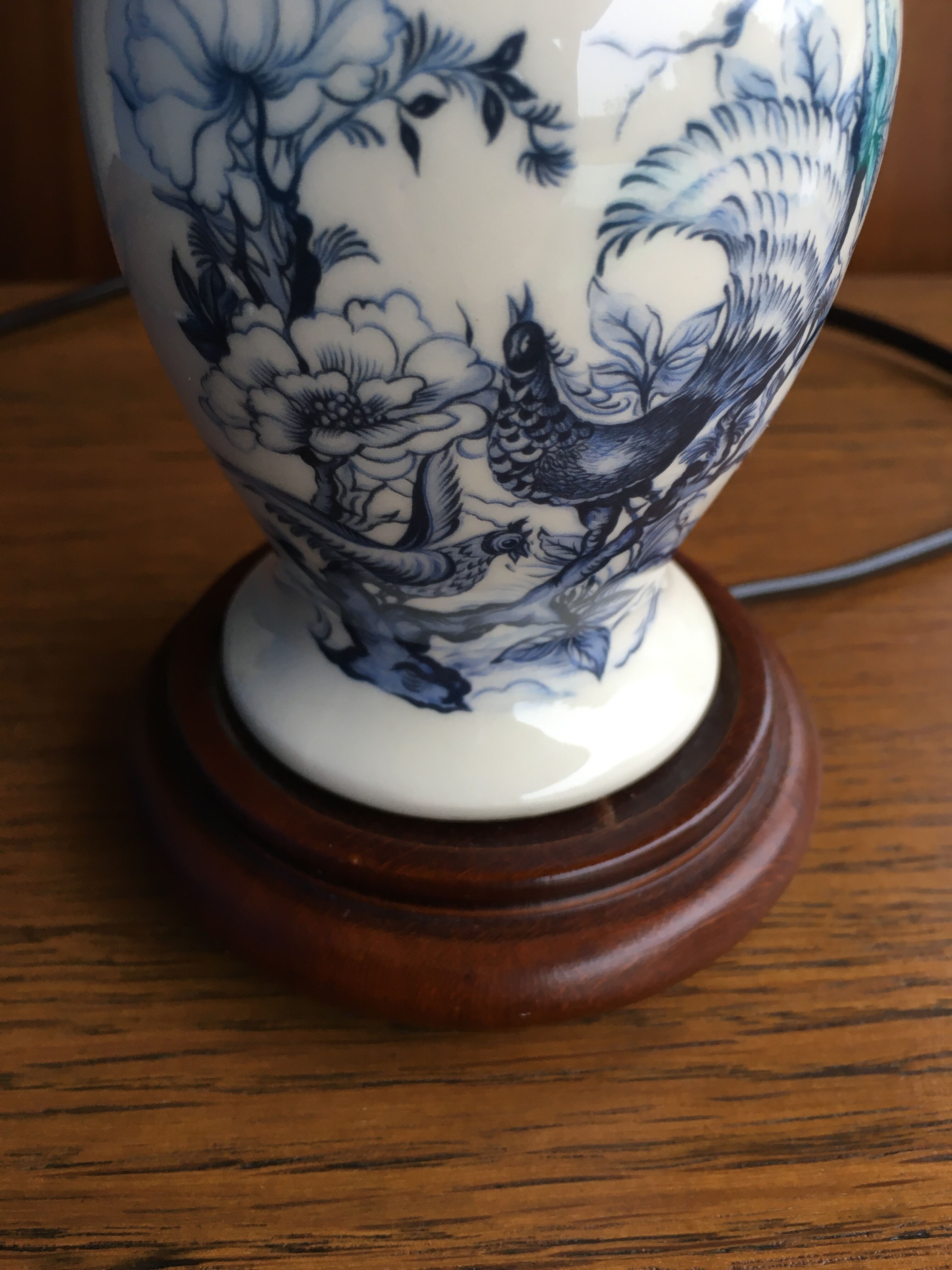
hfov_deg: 48.2
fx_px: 1063
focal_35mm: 29
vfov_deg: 61.7
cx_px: 476
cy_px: 635
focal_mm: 4.15
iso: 64
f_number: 2.2
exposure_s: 1/33
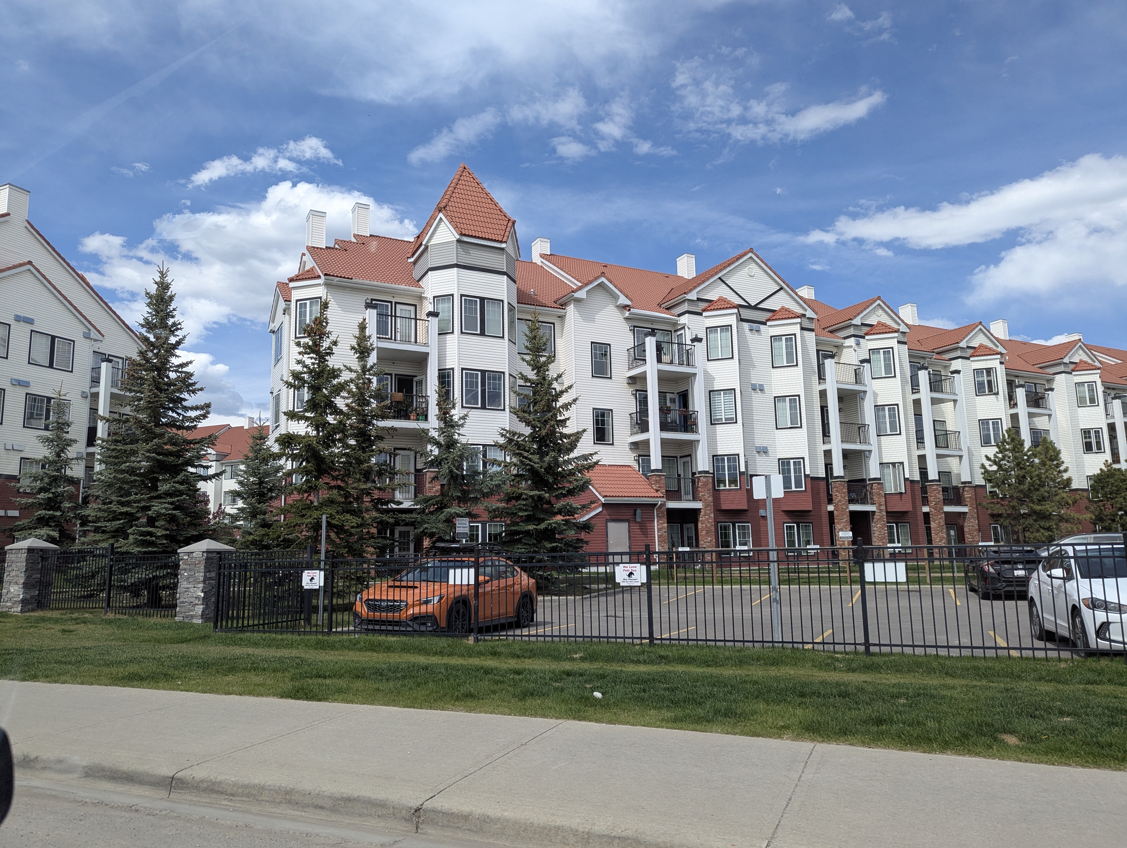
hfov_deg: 71.5
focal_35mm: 24
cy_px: 424
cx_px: 564
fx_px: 782
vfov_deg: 56.9
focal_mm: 6.81
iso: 50
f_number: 1.85
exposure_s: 1/2058
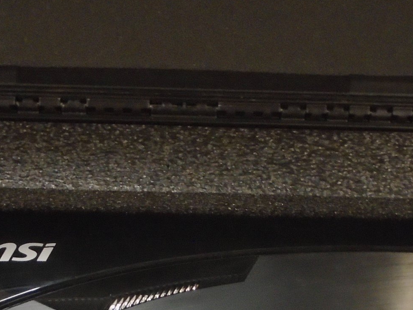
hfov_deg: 28.2
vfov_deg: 20.2
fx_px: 823
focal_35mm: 69
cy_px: 351
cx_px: 213
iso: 400
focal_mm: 4.6
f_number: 3.2
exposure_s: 1/13
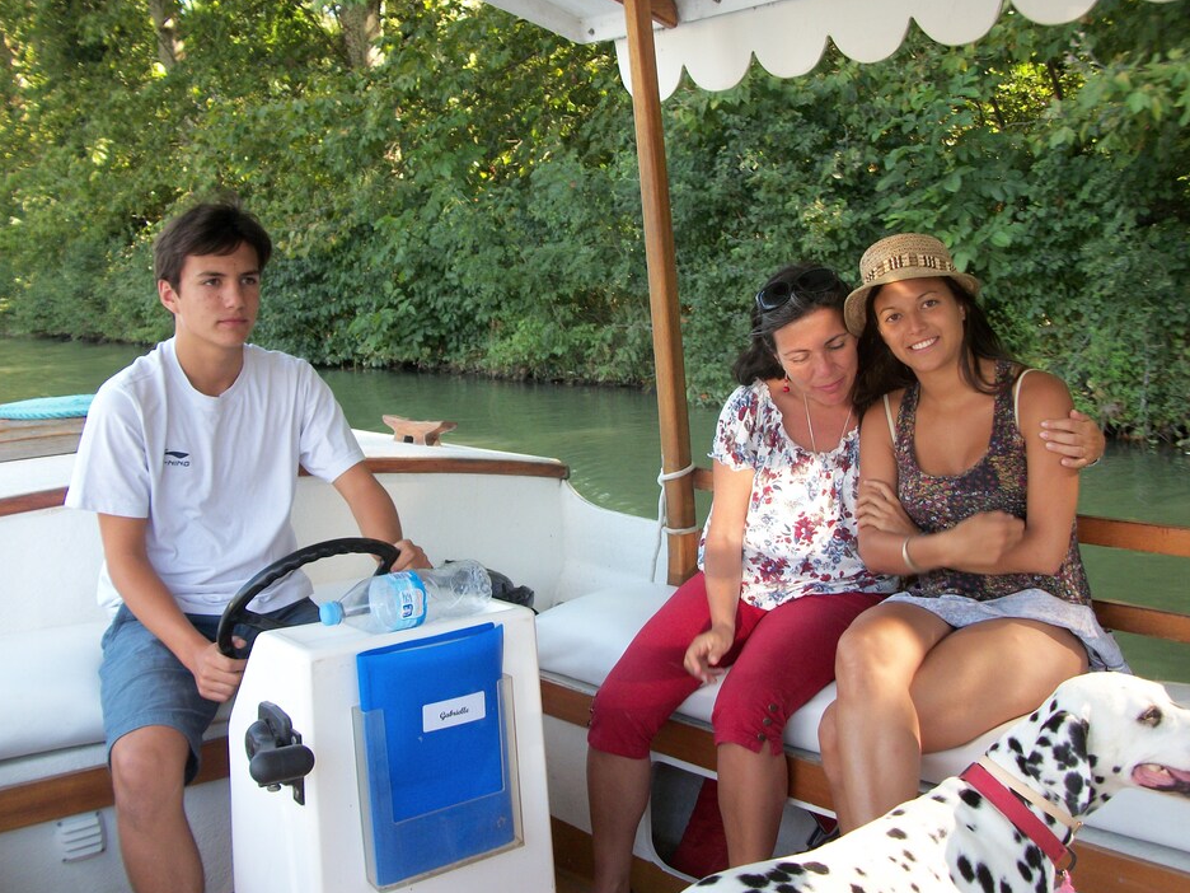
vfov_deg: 40.7
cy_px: 455
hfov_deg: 52.6
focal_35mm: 35
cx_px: 580
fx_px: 1203
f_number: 2.9
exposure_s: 1/100
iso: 80
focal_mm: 5.7
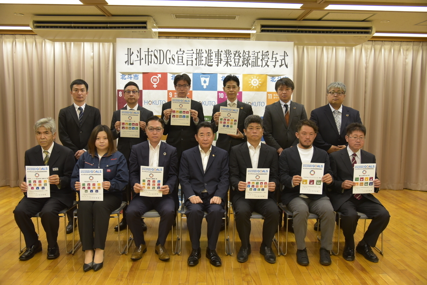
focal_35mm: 31
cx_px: 214
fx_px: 368
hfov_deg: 60.3
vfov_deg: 42.4
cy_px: 142
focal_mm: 31
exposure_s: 1/60
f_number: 4.5
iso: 1600
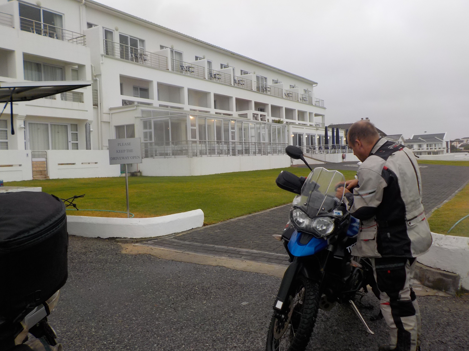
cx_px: 234
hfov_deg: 60.0
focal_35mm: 30
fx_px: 406
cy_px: 176
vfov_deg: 46.8
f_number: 3.3
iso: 125
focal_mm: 4.1
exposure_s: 1/100
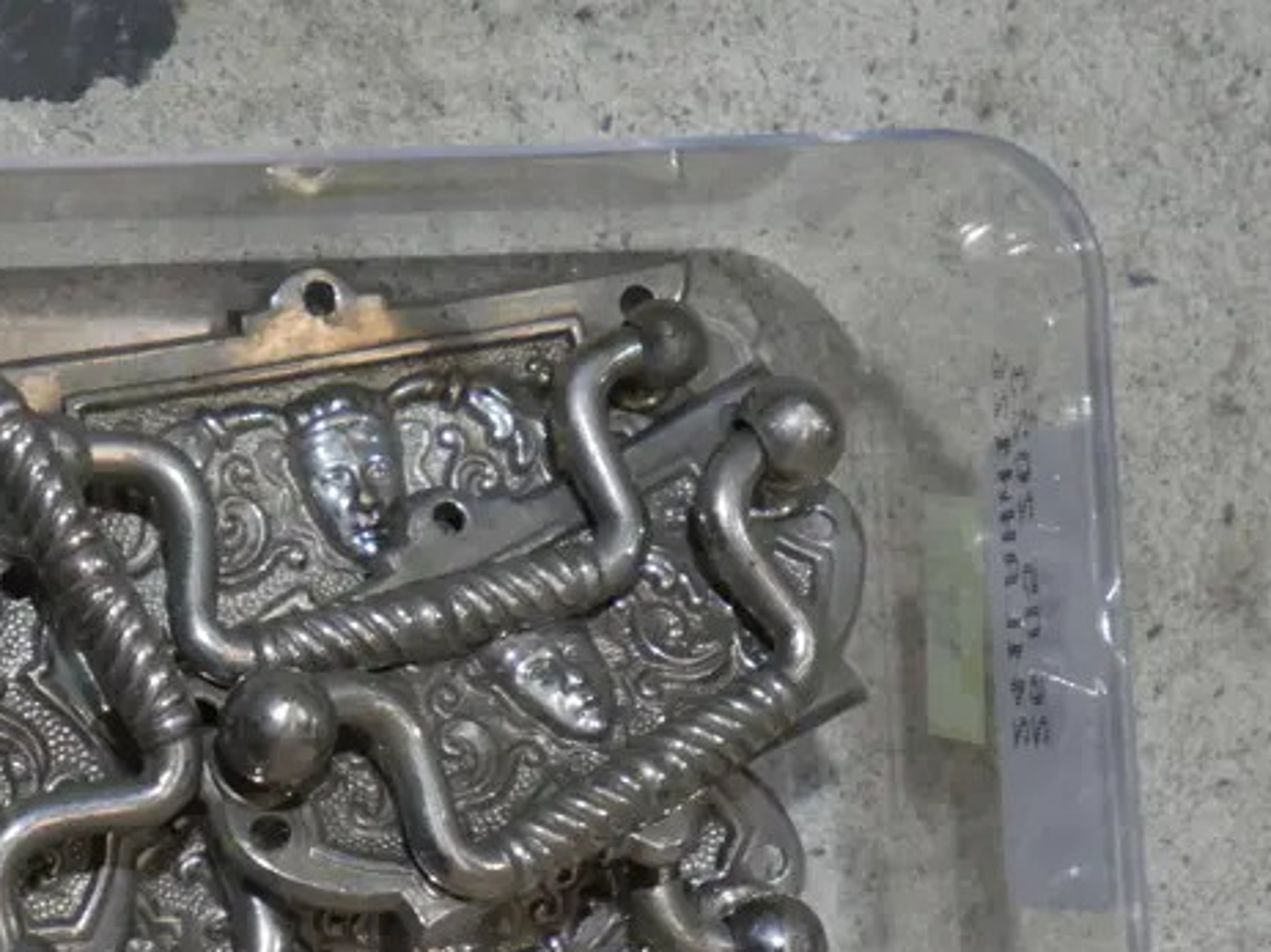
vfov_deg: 8.0
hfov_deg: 10.6
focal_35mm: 186
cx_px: 379
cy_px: 761
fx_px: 6828
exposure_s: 1/100
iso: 800
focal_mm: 42
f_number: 5.6
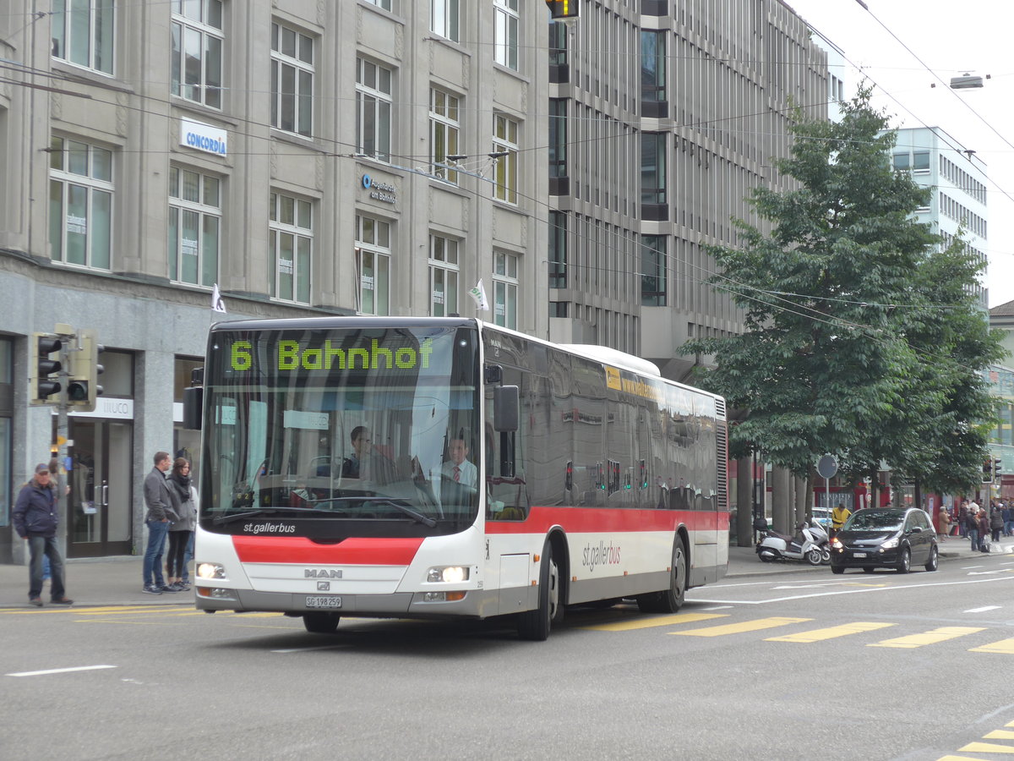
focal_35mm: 74
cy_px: 380
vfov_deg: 19.9
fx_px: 2168
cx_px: 507
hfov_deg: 26.3
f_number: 4.2
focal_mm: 15
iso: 125
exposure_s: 1/160
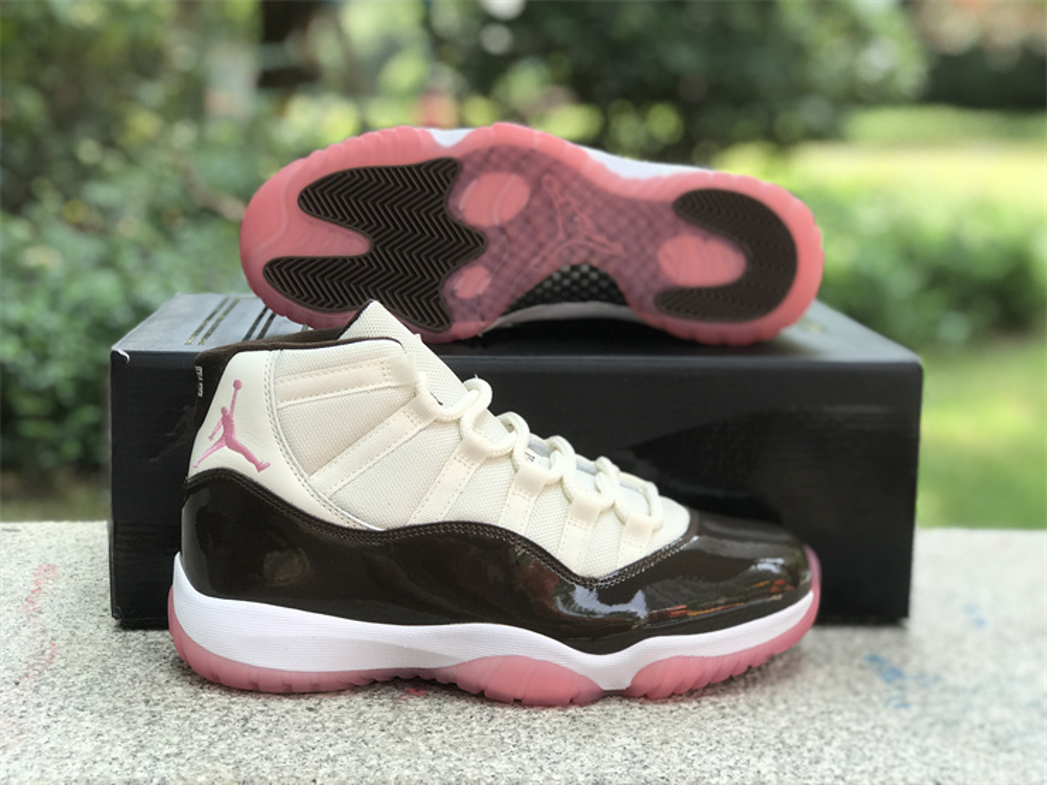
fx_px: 1724
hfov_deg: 33.8
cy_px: 392
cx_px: 524
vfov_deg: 25.7
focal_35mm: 57
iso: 20
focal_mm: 6.6
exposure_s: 1/102
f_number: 2.8
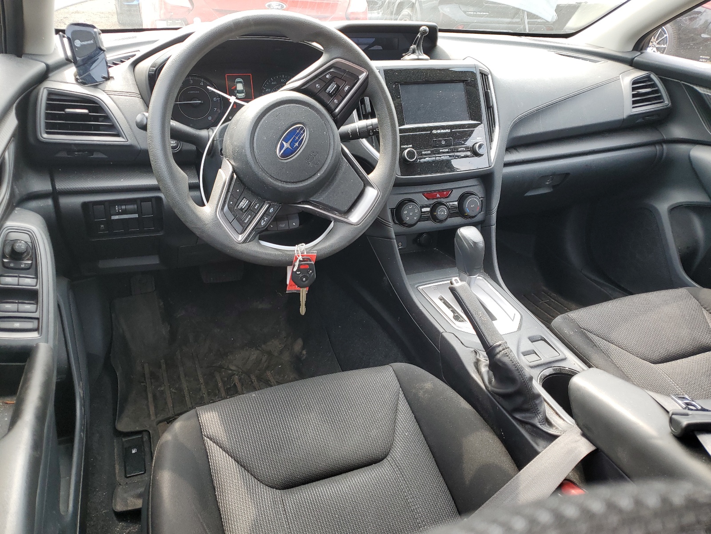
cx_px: 356
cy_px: 267
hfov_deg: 67.3
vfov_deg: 53.1
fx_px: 534
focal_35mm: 26
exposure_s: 1/132
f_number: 1.5
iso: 50
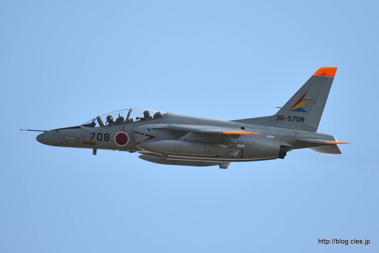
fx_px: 4214
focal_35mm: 400
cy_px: 126
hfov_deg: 5.1
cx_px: 190
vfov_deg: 3.4
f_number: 5.6
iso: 200
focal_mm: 400
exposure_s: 1/1250
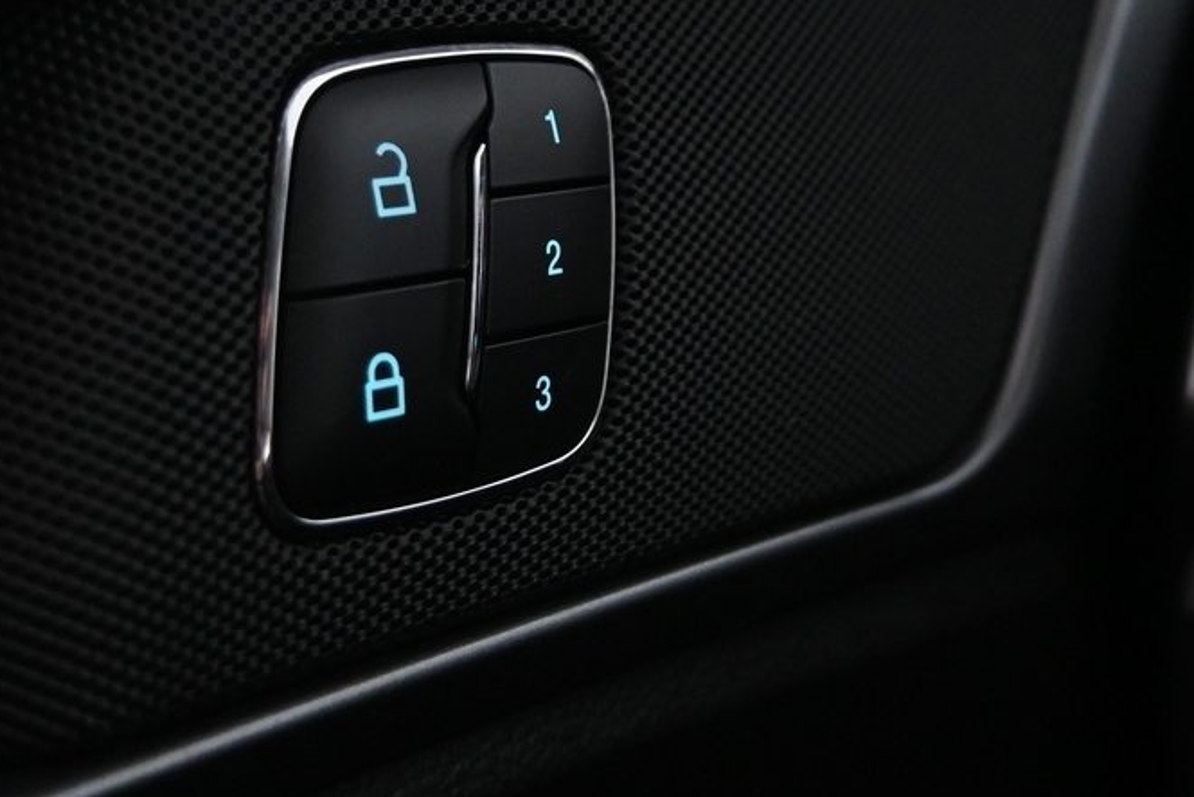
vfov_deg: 7.5
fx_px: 6070
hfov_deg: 11.2
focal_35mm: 183
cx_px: 480
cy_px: 263
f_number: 6.3
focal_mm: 50
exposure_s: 1/80
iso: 2200
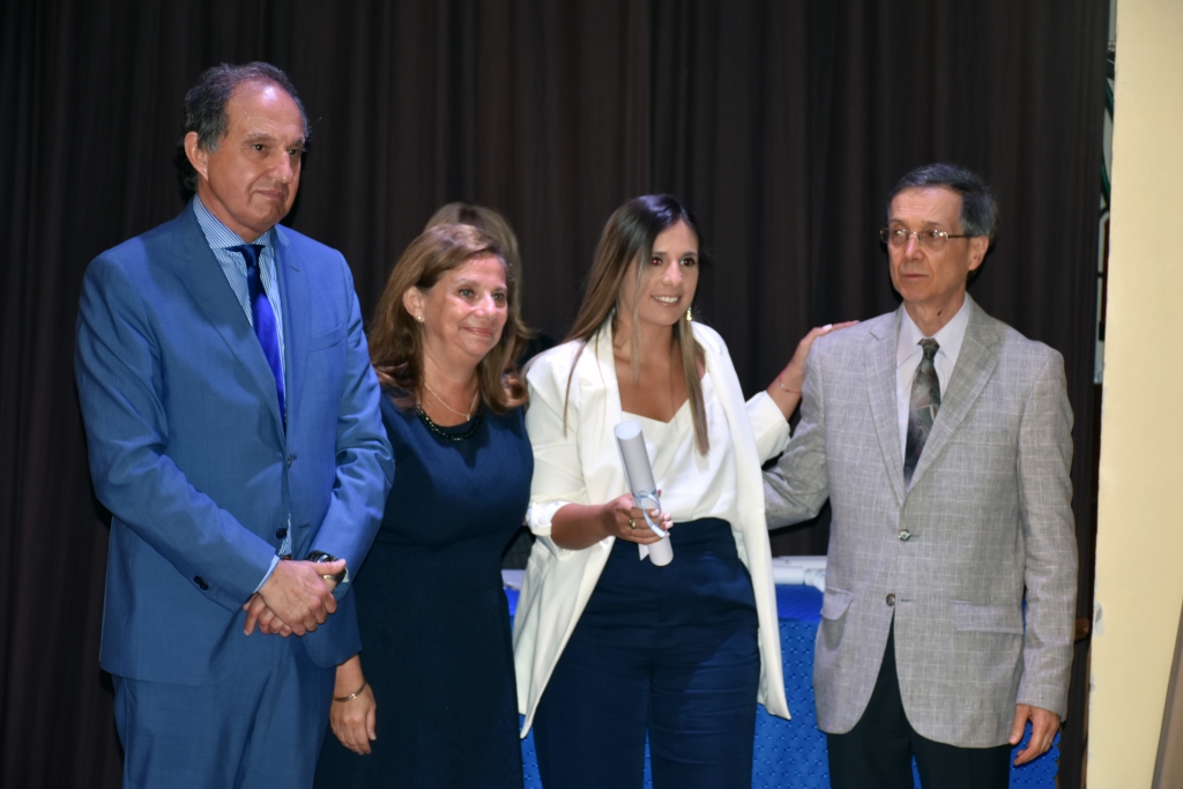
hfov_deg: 20.6
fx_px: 3253
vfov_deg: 13.8
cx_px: 592
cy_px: 394
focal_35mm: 99
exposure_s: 1/60
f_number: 5
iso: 400
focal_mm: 66
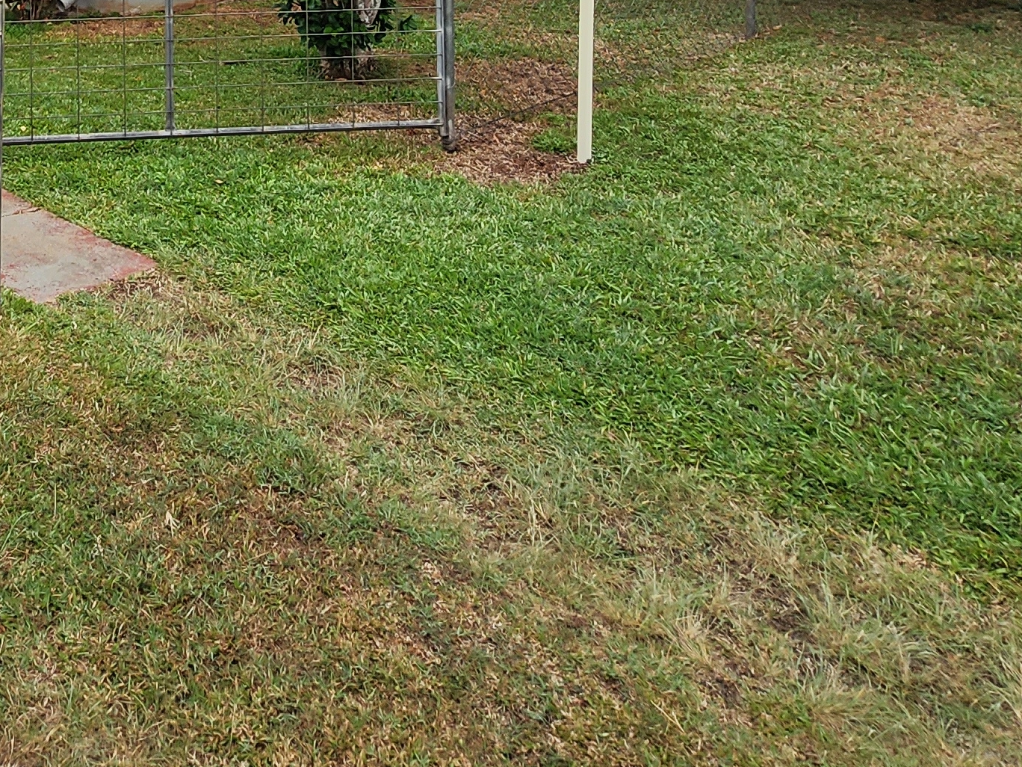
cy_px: -272
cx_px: 104
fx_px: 1122
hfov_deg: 44.6
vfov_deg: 29.2
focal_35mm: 38
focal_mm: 2.2
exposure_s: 1/1076
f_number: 2.2
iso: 50
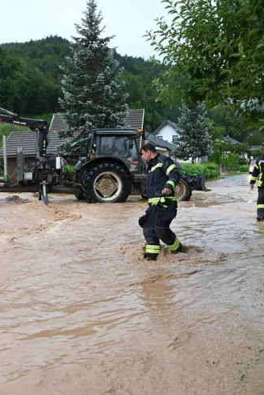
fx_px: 407
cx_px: 6
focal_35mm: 37
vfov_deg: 51.9
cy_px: 196
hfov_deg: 33.2
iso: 2000
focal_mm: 24
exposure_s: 1/160
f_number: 5.6
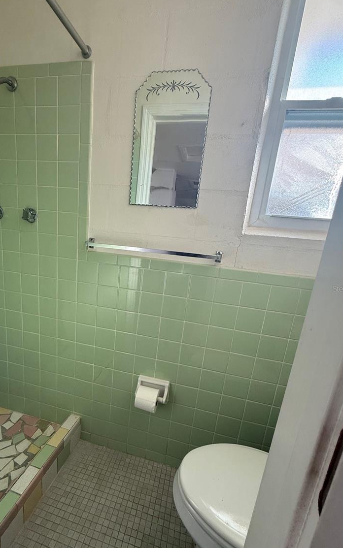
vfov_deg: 97.7
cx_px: 146
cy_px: 289
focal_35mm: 16
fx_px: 239
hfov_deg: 70.9
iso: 100
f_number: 2.2
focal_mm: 2.22
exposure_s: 1/99
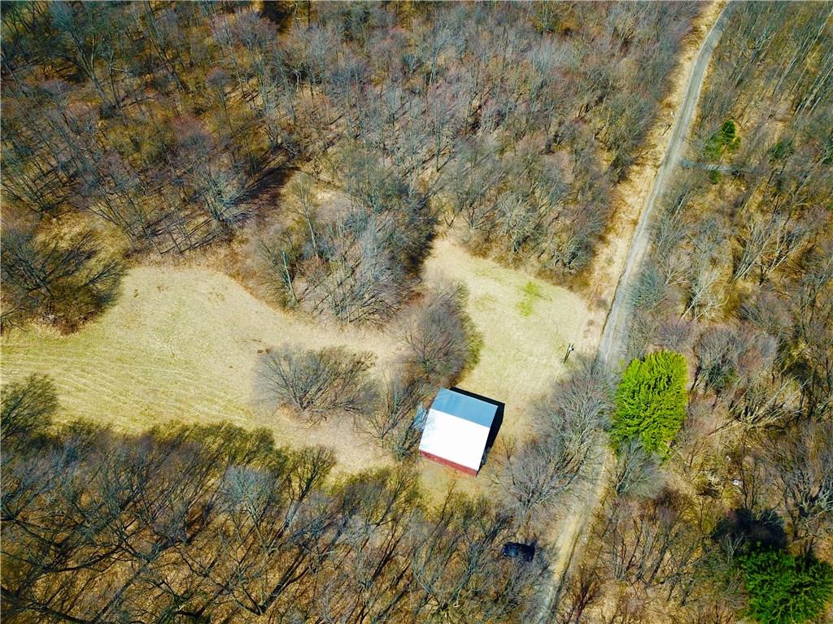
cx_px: 416
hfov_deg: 67.3
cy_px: 312
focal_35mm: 26
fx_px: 626
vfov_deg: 53.1
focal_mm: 4.73
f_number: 2.2
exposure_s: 1/1261
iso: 100
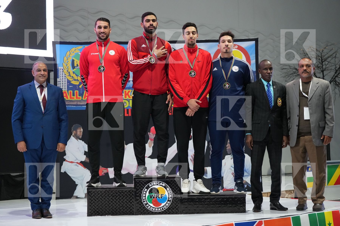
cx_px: 170
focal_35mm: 70
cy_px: 113
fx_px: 661
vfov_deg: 19.5
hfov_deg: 28.8
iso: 4000
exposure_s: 1/250
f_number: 2.8
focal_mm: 70
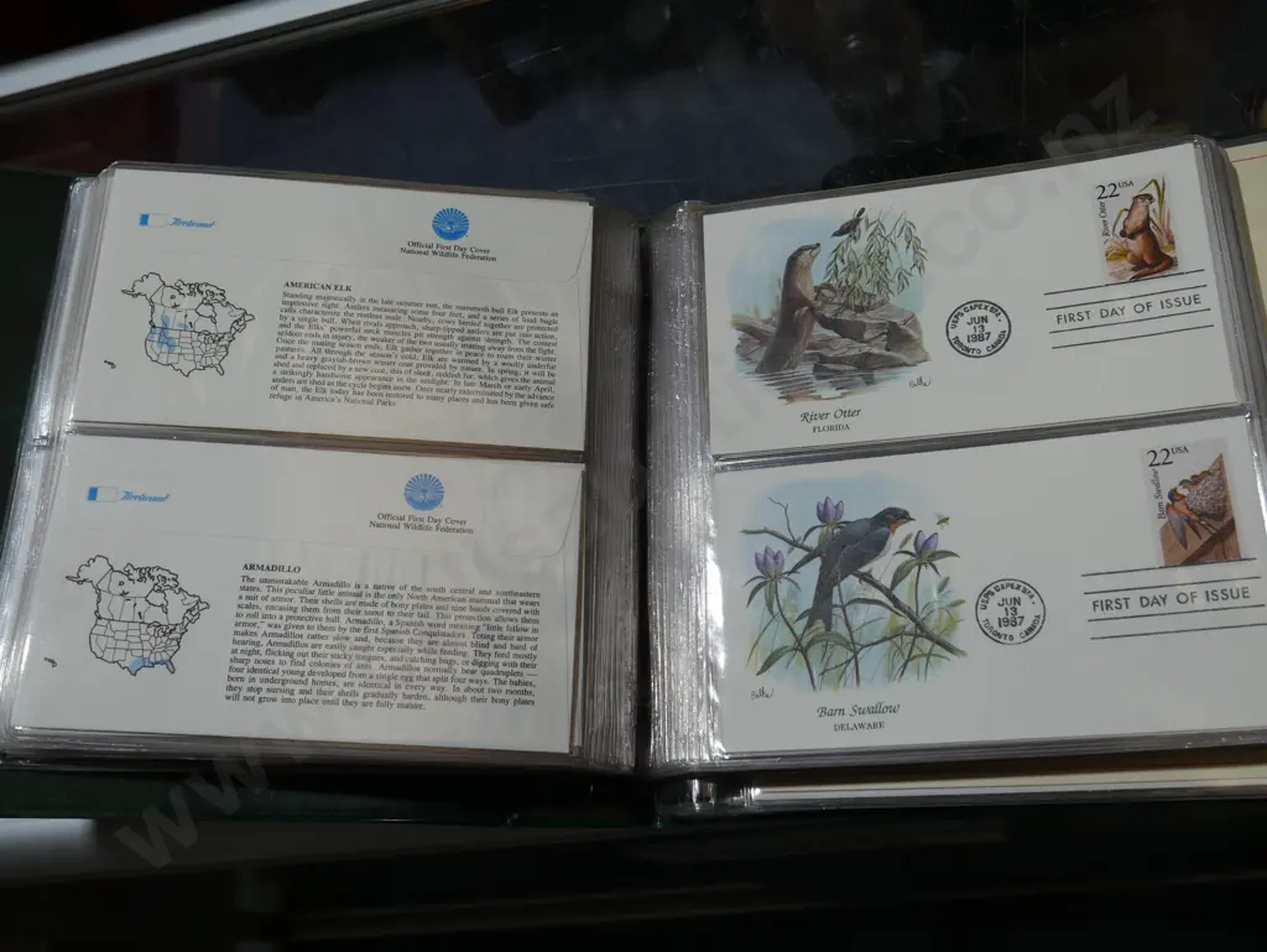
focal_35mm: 38
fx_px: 1392
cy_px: 476
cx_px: 634
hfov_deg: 49.0
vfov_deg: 37.8
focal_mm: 19
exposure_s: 1/160
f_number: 5
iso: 200
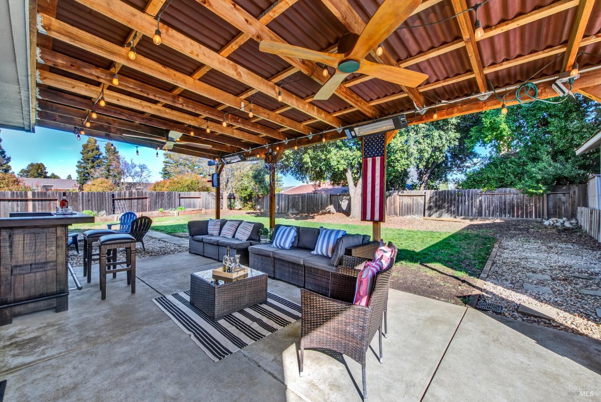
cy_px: 201
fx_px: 234
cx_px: 300
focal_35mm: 14
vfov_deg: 81.3
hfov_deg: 104.2
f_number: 14
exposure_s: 1/25
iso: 100
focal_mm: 14
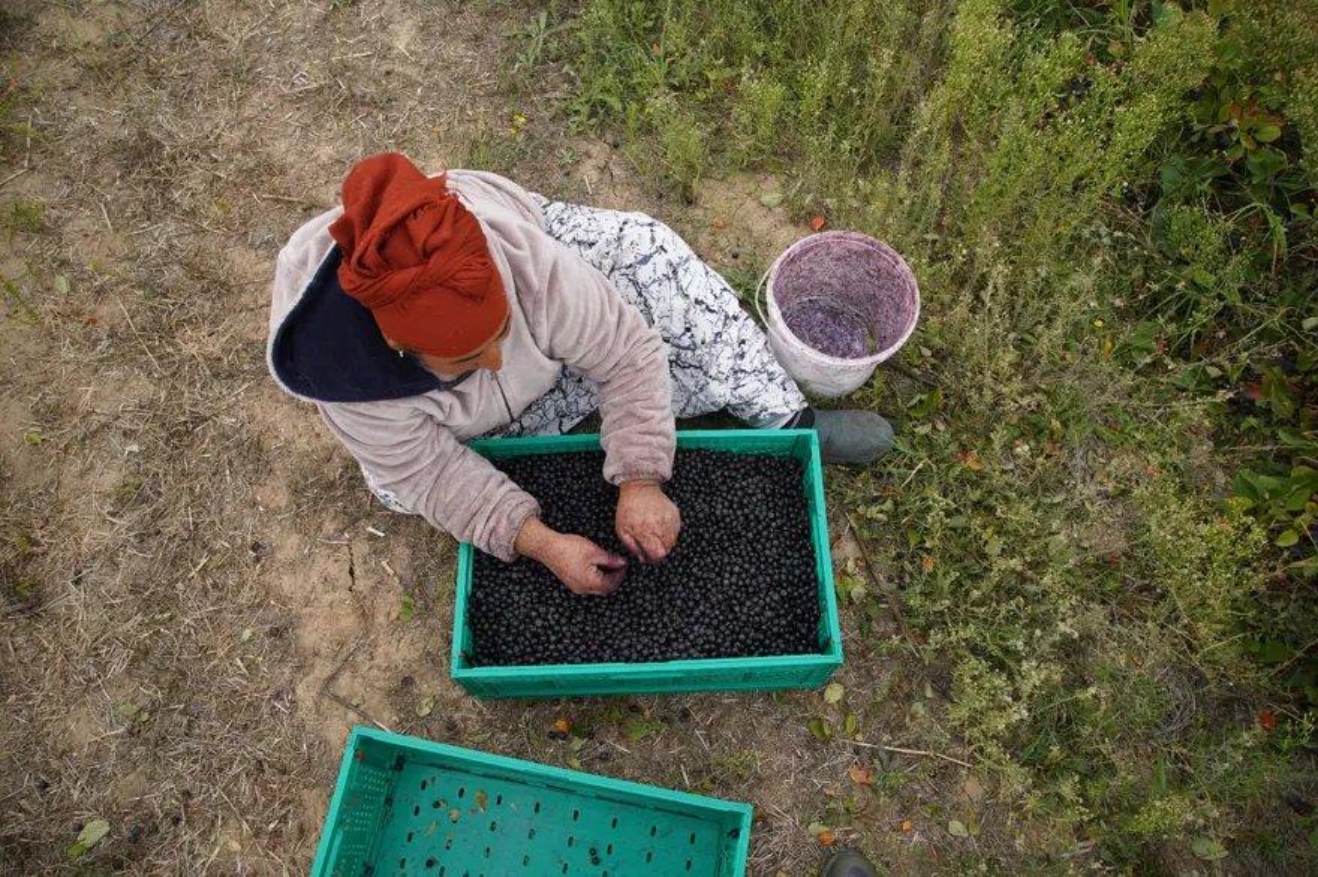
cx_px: 659
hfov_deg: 73.8
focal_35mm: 24
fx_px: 878
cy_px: 438
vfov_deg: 53.1
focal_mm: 24
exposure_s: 1/250
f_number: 5
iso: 100
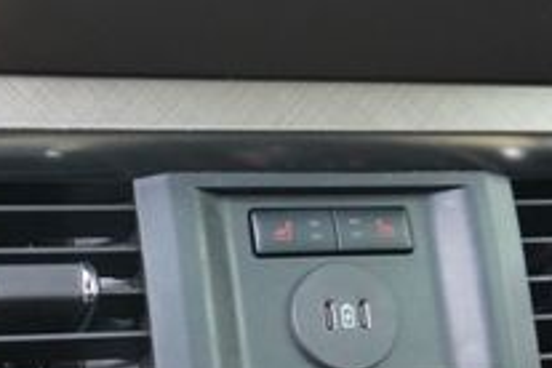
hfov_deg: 21.7
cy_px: 376
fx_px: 1426
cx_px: 136
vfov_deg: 14.5
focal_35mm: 93
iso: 1600
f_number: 4
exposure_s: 1/160
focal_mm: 20
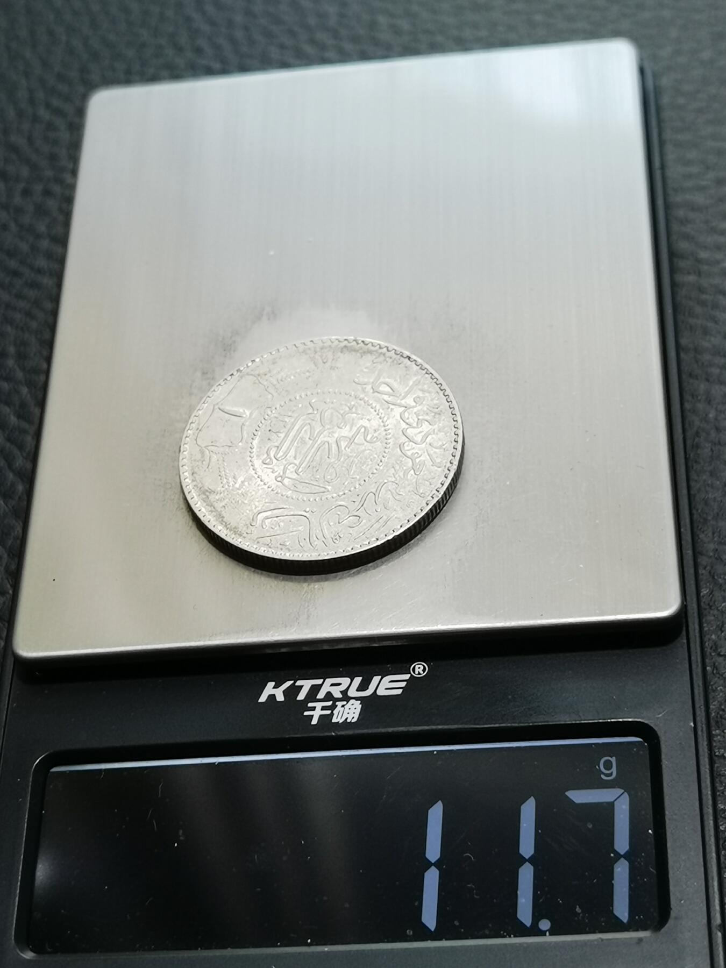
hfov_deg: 20.4
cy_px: 484
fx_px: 2013
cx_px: 363
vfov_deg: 27.0
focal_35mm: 72
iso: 100
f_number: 1.9
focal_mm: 6.67
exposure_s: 1/100
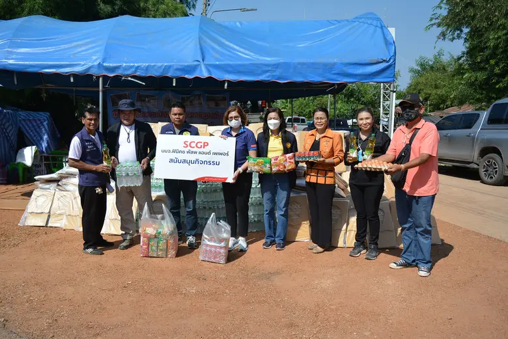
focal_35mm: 30
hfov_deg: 61.9
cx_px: 254
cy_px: 170
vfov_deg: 43.7
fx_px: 424
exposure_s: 1/1000
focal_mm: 20
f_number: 4.5
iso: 100
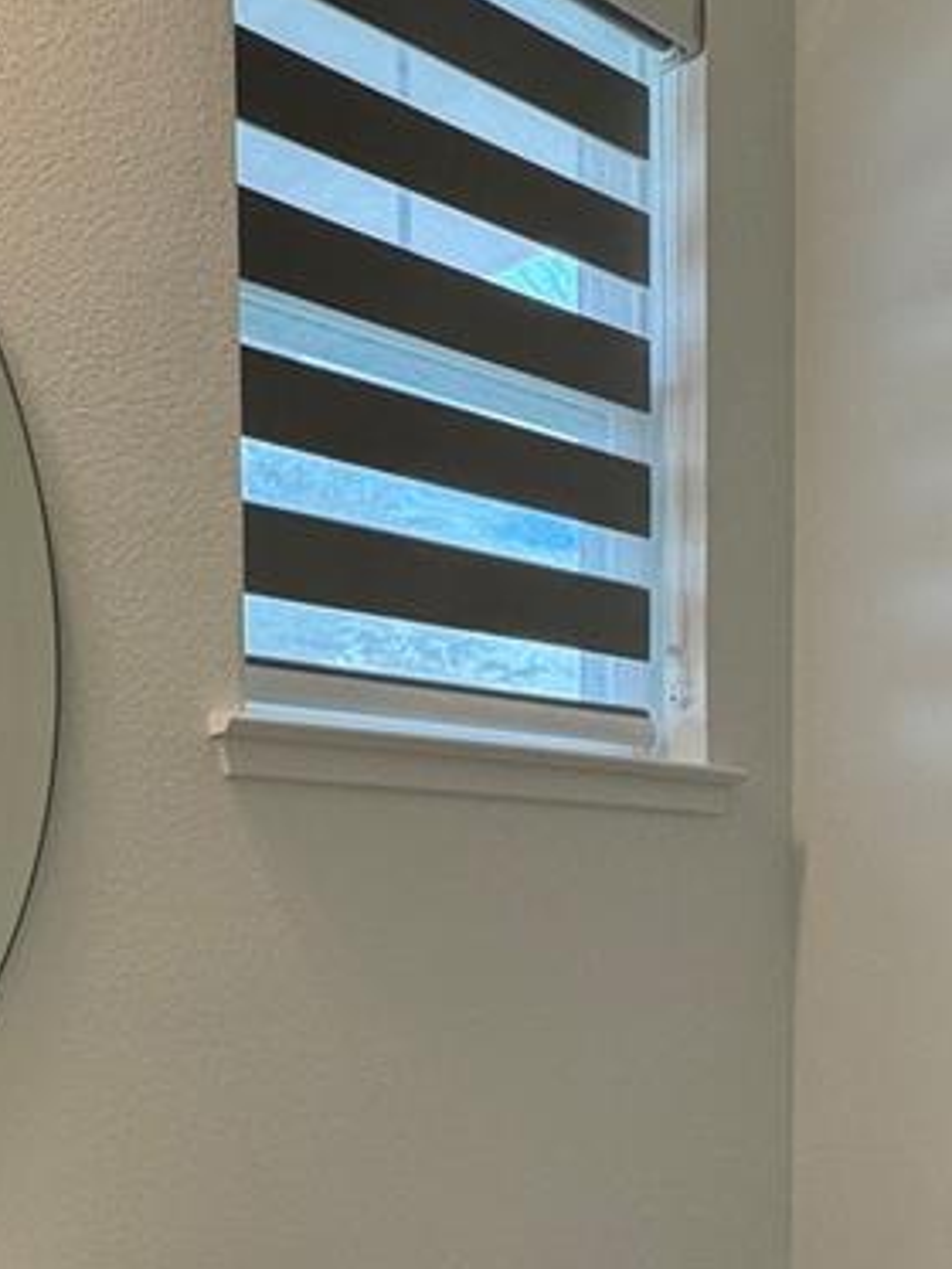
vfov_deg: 40.2
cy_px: 1031
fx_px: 1649
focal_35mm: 45
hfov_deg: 31.7
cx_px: 694
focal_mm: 2.22
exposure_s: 1/120
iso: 80
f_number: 2.2
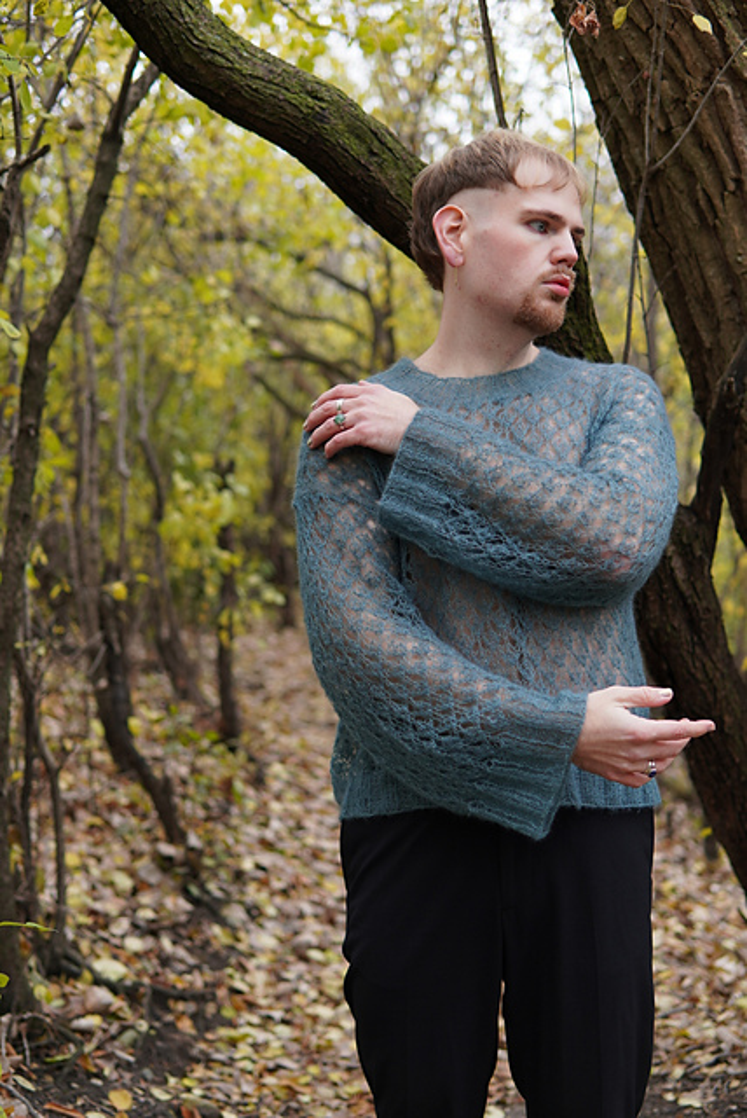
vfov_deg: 43.6
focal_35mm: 45
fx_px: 1397
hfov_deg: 29.9
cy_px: 559
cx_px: 374
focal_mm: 30
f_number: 2
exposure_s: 1/250
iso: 100
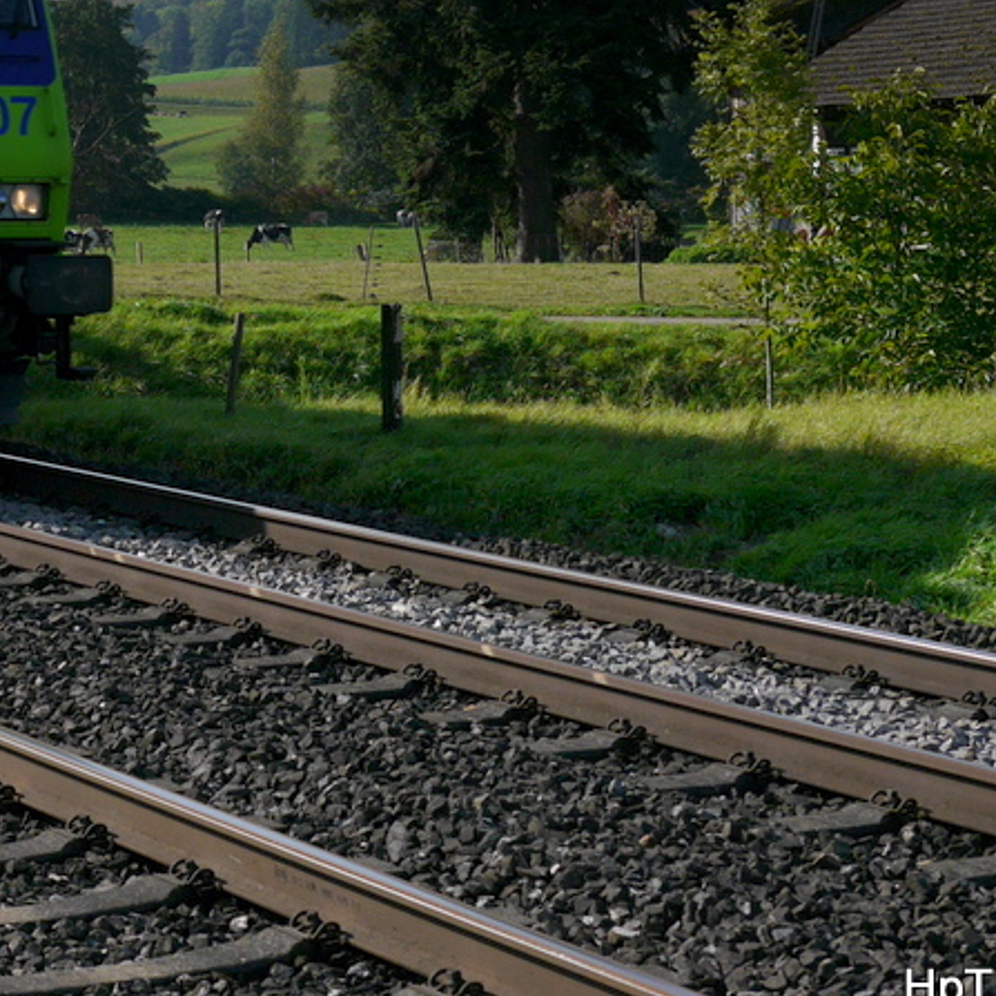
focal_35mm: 95
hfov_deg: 17.2
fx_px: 3093
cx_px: -281
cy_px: 67
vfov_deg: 18.0
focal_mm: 20
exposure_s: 1/800
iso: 160
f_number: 6.3
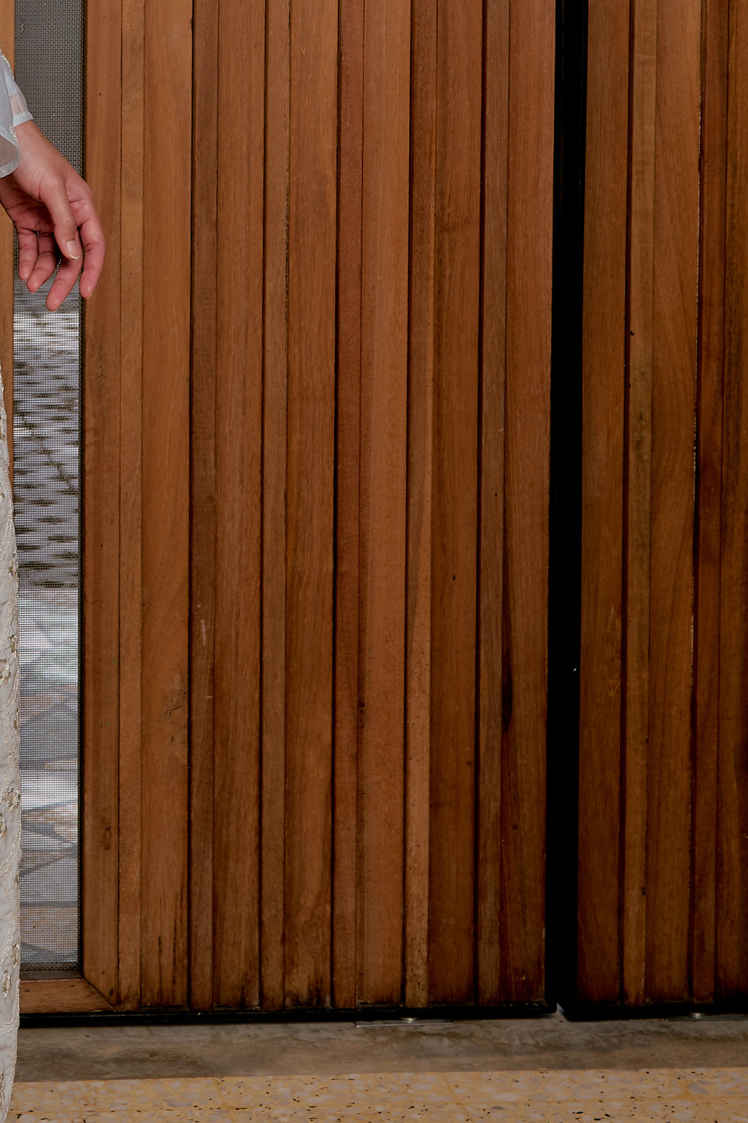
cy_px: -20
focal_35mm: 105
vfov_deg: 18.9
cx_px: -217
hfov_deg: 12.6
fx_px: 3273
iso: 200
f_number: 8
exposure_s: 1/125
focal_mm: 38
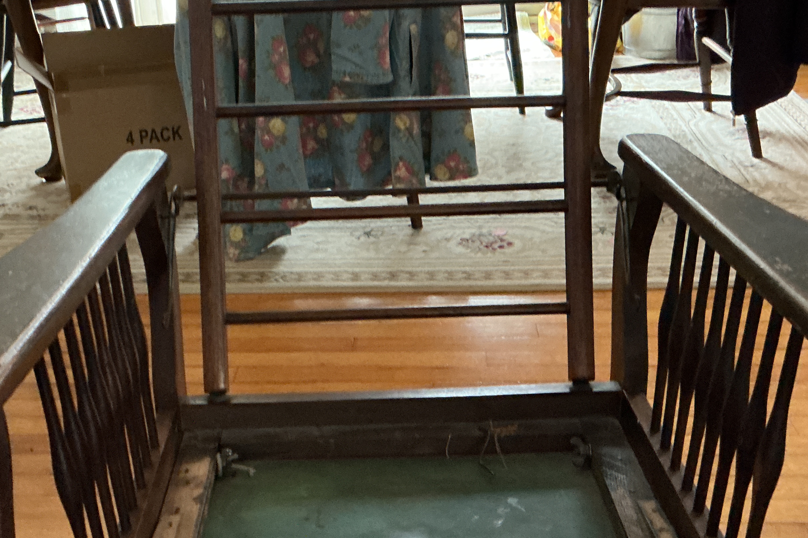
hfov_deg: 39.5
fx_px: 1122
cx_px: 357
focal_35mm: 50
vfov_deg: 26.9
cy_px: 342
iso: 500
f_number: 1.8
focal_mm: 3
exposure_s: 1/30
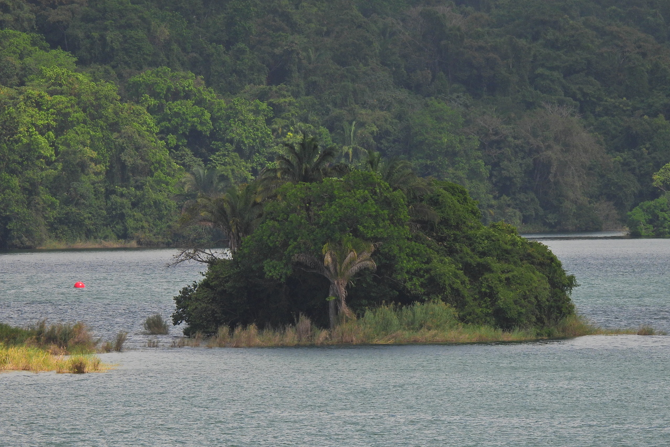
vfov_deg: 2.0
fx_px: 12619
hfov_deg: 3.0
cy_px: 243
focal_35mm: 678
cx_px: 336
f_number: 5.6
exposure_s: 1/800
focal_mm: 116
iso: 100
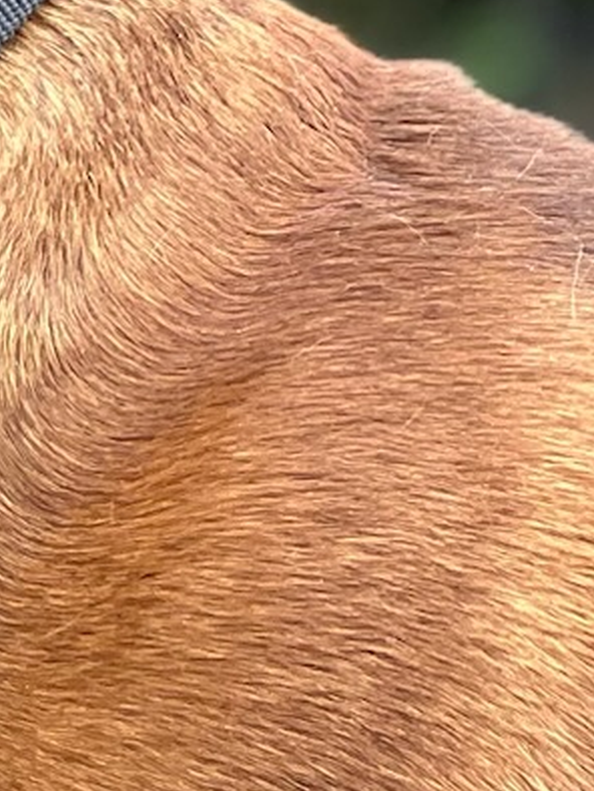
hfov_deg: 3.7
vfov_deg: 4.9
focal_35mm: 400
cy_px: 1018
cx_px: -522
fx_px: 9142
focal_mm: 9
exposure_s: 1/121
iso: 64
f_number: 2.8
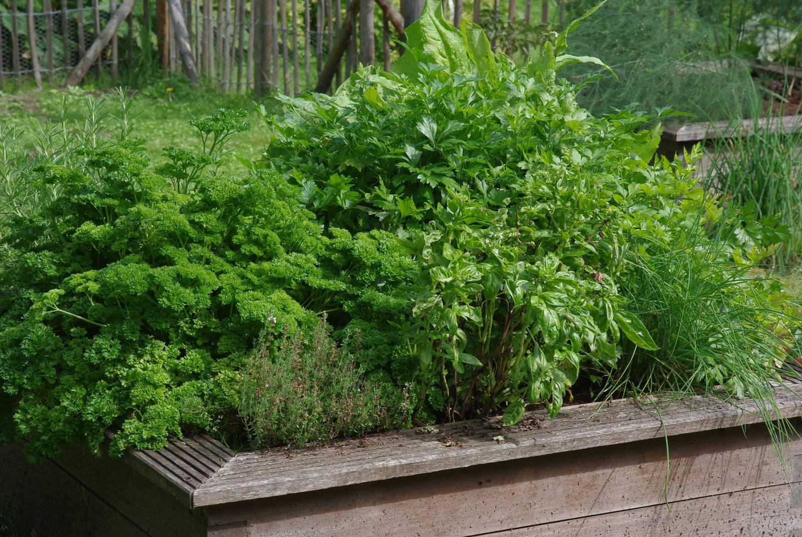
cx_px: 401
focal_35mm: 105
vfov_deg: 13.1
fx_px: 2342
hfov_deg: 19.4
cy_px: 268
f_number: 10
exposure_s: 1/160
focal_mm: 70
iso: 200
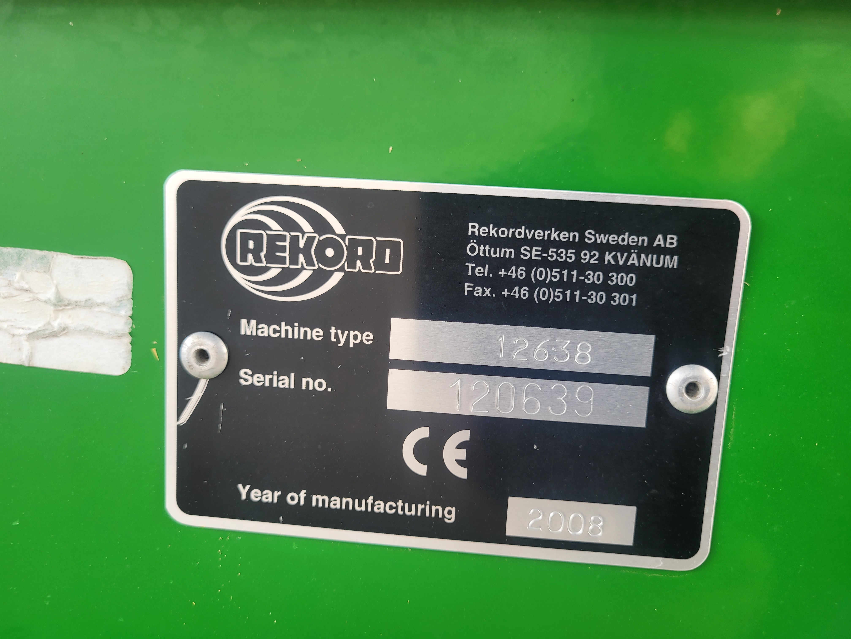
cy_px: 320
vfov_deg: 53.1
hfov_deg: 67.3
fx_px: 639
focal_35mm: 26
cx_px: 426
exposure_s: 1/120
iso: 64
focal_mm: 5.4
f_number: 1.8
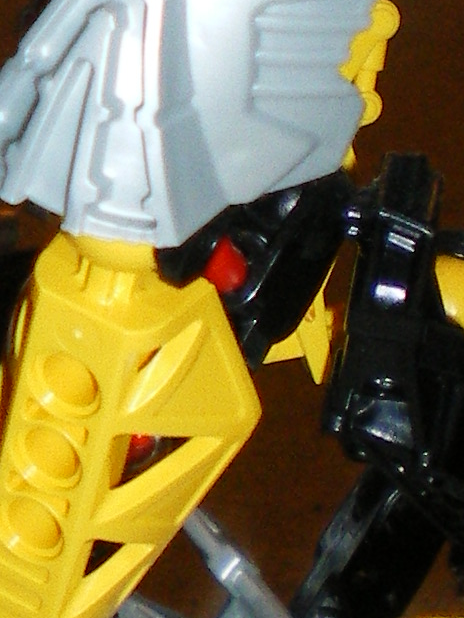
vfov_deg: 10.4
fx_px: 3393
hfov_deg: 7.8
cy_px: 361
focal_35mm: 190
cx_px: 112
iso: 200
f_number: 3.1
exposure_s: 1/50
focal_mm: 6.3
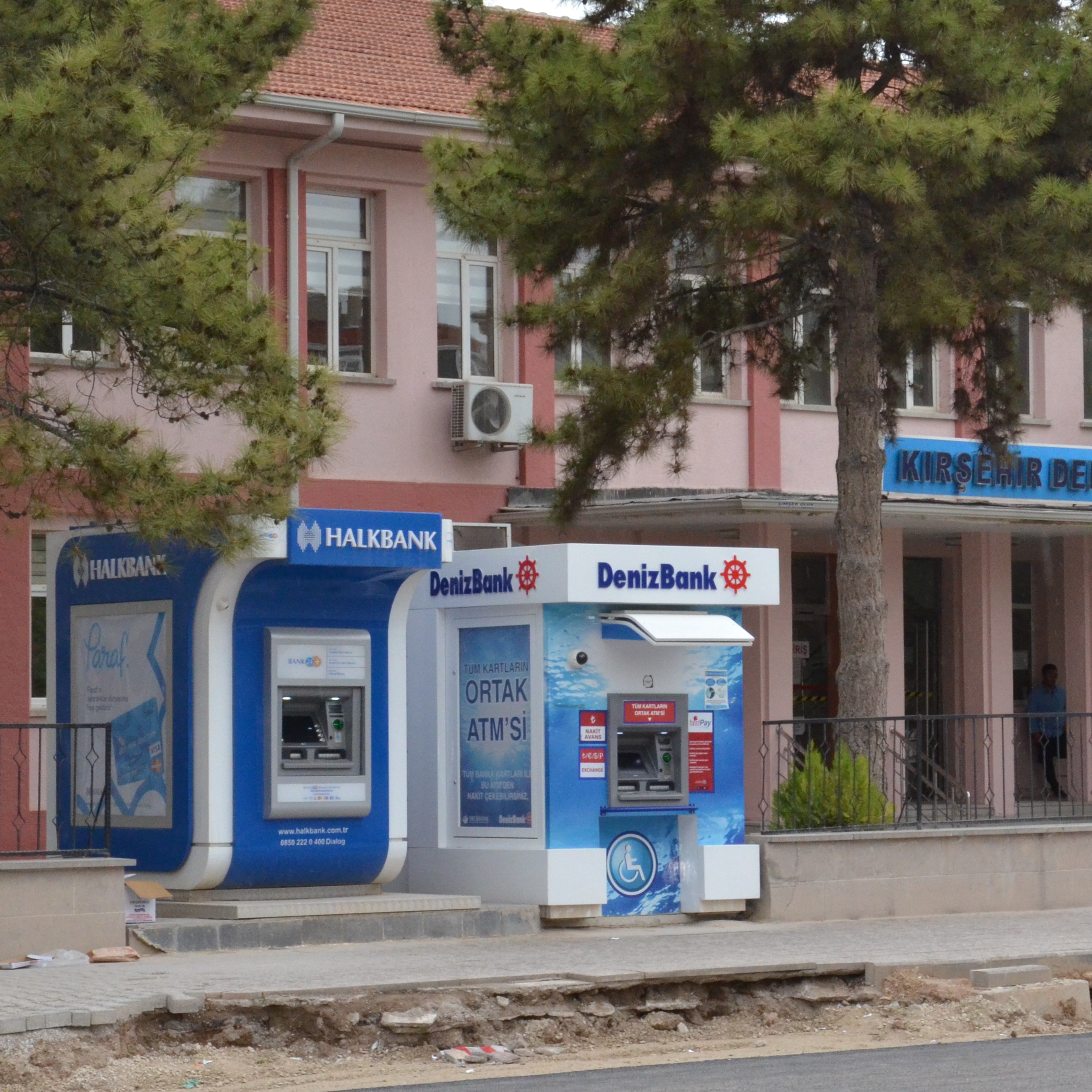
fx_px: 3962
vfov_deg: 15.7
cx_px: 645
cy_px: 550
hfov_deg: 15.7
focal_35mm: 111
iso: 1600
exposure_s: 1/250
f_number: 14
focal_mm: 42
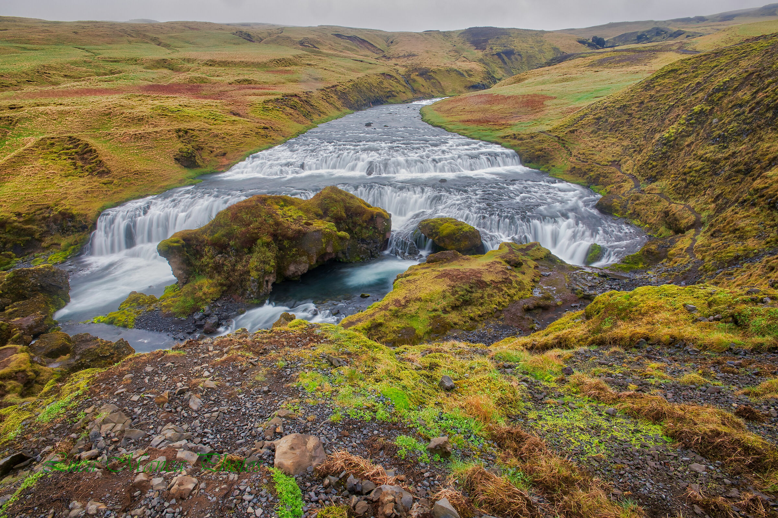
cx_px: 389
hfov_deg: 90.0
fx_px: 389
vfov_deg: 67.4
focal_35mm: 18
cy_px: 259
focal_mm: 12
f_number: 11
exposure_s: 1/2.08
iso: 200
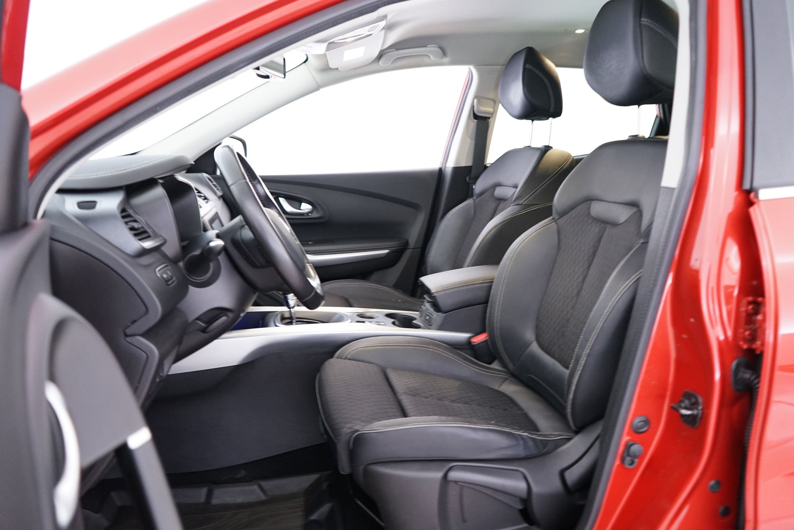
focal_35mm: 28
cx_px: 397
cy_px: 265
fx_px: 618
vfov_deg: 46.4
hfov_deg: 65.5
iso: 2000
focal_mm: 28
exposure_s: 1/13
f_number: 3.5
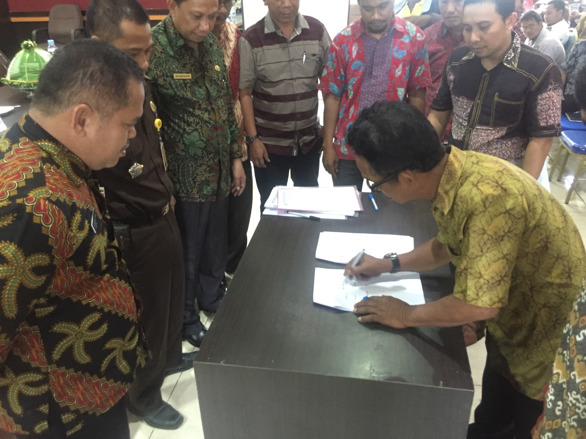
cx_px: 293
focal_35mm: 29
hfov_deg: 61.7
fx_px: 491
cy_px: 220
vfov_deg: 48.2
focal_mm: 4.15
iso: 640
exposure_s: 1/17
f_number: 2.2
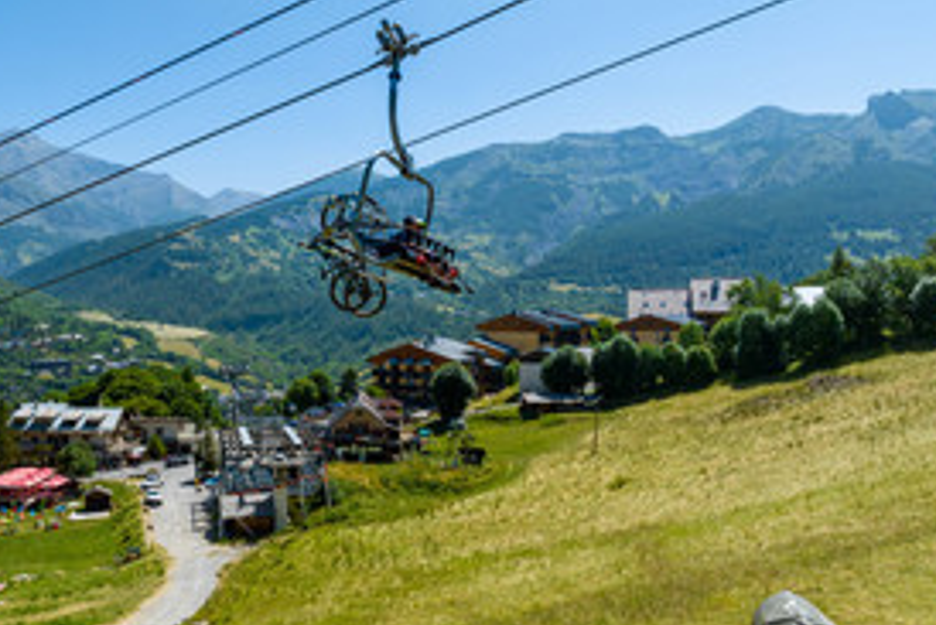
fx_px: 884
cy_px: 311
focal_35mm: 34
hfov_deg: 54.7
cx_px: 314
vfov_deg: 38.9
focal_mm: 12.3
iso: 100
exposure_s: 1/200
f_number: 9
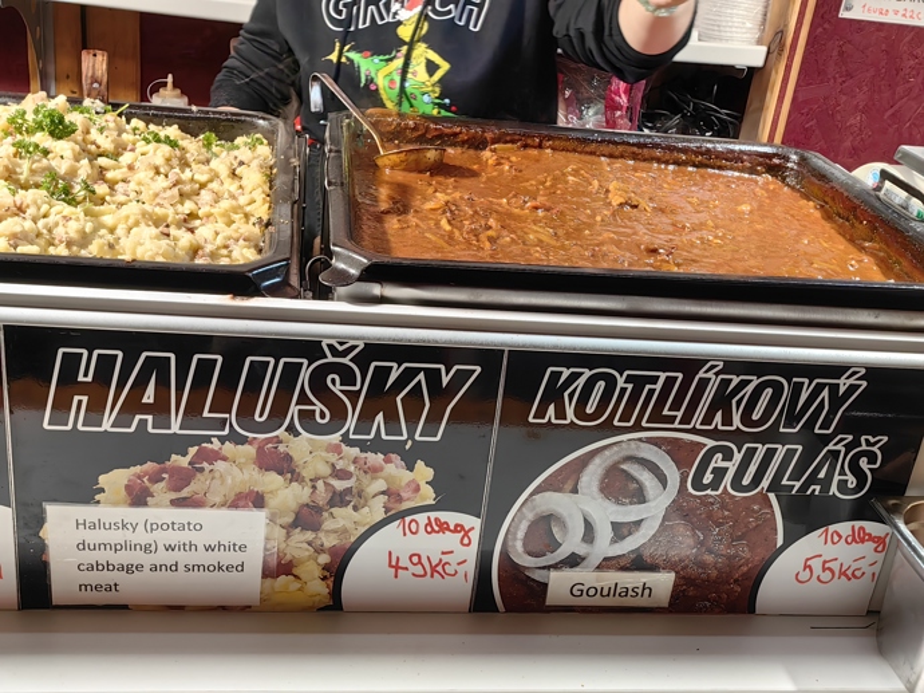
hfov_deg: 45.8
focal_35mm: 41
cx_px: 462
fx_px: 1094
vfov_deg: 35.1
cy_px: 346
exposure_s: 1/100
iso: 125
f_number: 4
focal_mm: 5.75
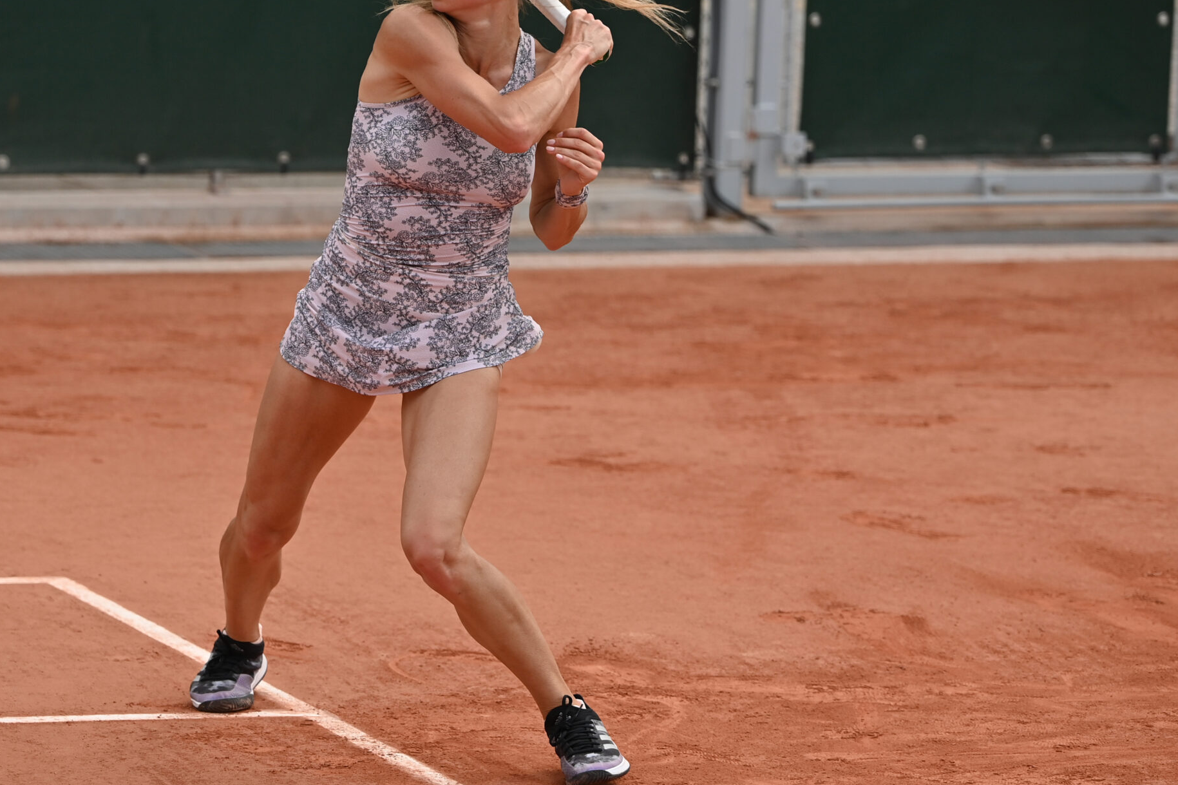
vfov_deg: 4.7
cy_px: 278
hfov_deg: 7.0
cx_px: 600
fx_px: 9619
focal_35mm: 294
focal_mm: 210
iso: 200
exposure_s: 1/1600
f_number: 4
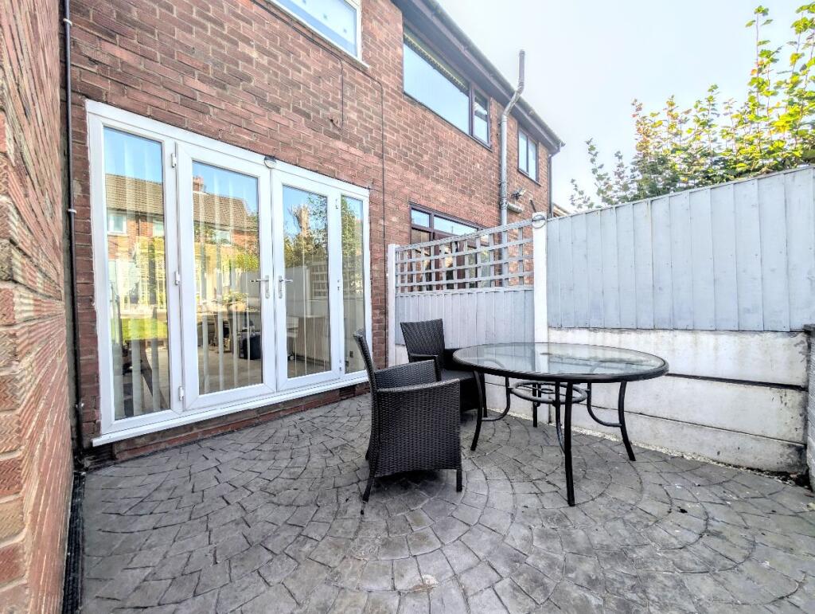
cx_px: 408
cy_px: 307
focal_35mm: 12
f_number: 1.7
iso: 48
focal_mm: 2.02
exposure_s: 1/2000
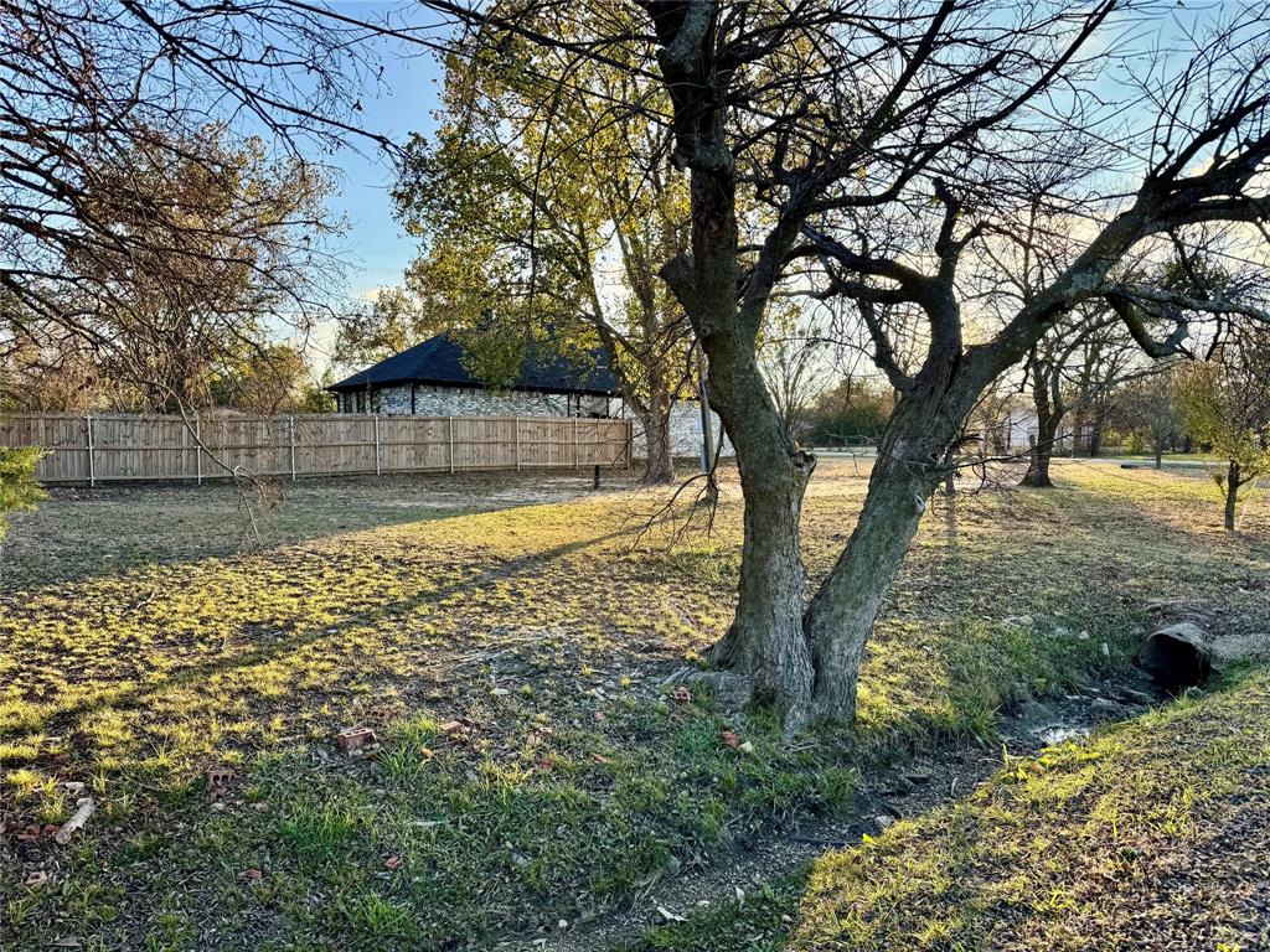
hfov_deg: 71.6
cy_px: 476
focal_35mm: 24
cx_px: 635
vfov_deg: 56.8
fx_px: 881
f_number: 1.78
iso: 80
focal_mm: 6.76
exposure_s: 1/715
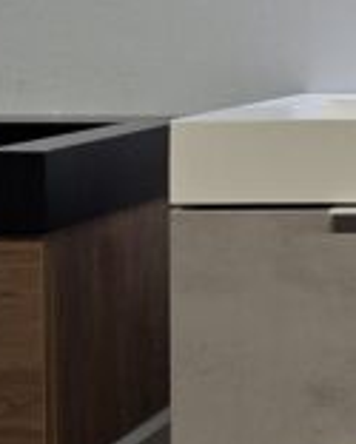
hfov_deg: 11.5
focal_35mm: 115
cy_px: 65
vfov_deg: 16.5
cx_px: 812
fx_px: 1513
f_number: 1.8
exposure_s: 1/100
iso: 200
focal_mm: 5.54
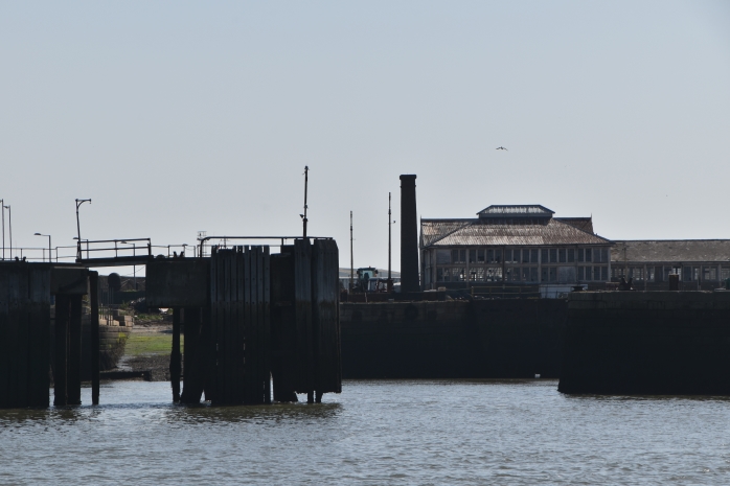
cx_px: 365
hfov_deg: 12.5
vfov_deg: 8.3
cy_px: 243
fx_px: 3345
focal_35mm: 165
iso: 200
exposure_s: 1/500
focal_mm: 110
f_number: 11
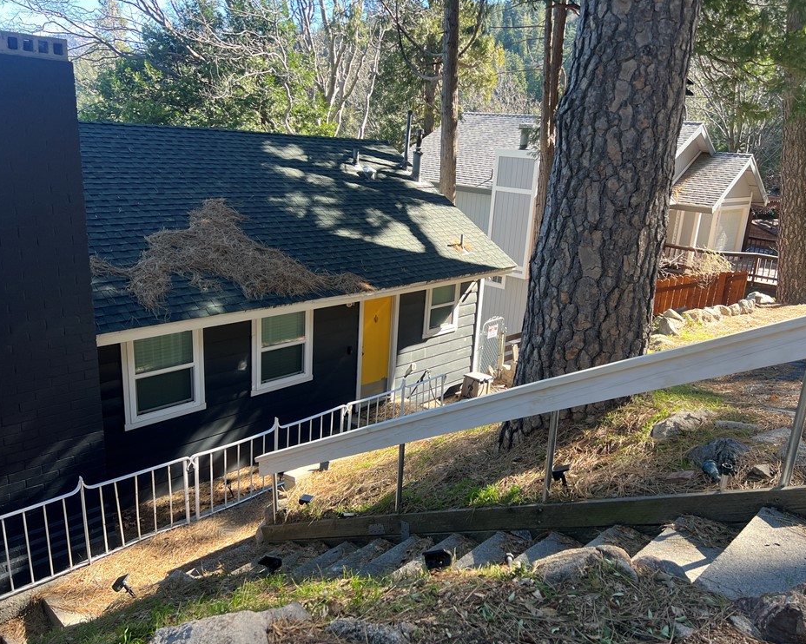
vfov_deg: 51.5
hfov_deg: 62.2
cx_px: 421
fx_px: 668
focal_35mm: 28
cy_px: 332
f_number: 1.5
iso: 50
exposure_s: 1/297
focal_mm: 5.7
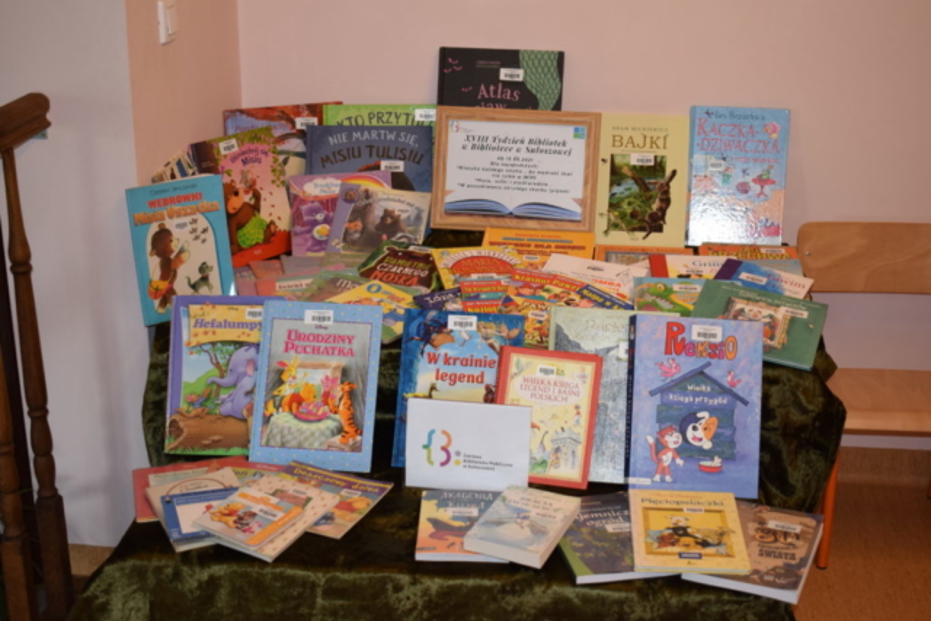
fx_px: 1319
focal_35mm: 51
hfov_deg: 38.9
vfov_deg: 26.5
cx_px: 466
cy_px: 310
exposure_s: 1/100
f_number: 4.8
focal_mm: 34
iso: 800
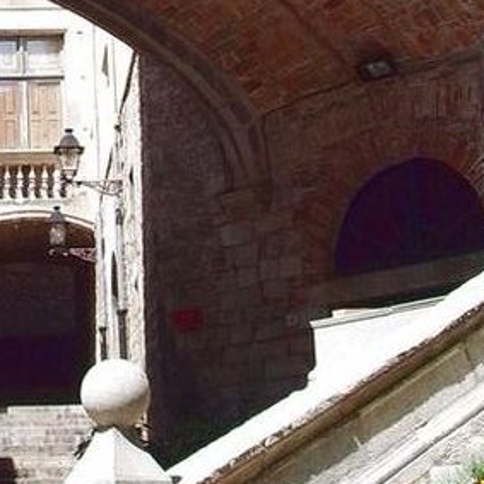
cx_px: -25
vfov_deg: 16.0
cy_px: 31
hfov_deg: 15.9
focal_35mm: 107
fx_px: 1693
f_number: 4.3
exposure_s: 1/250
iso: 50
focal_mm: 5.8
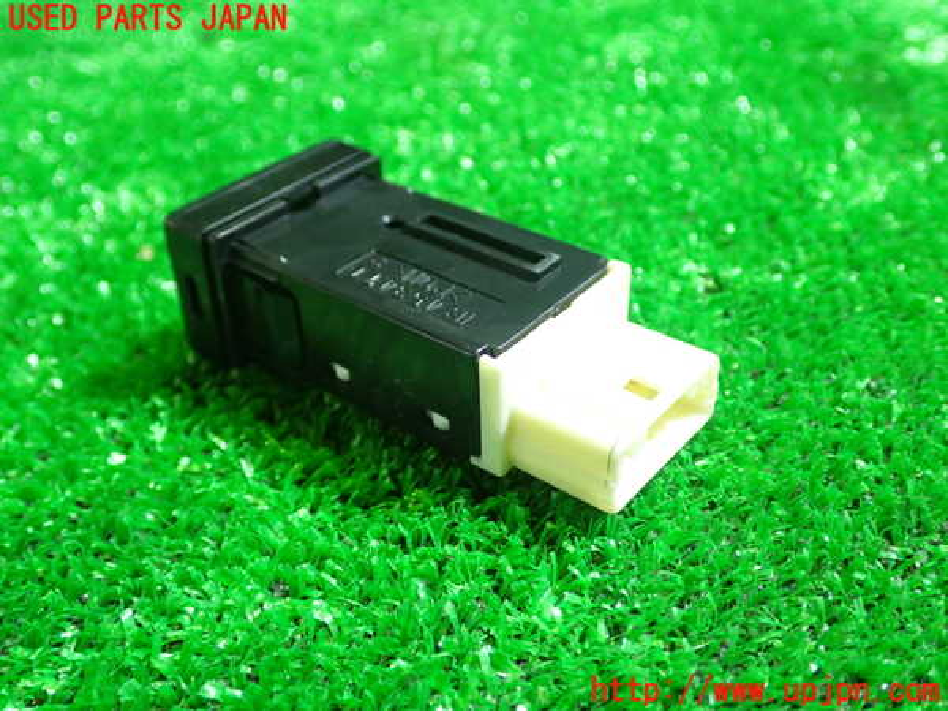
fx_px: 1041
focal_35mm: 38
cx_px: 474
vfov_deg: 37.7
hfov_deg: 49.0
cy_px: 356
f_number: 2.7
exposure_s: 1/40
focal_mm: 6.83
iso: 800
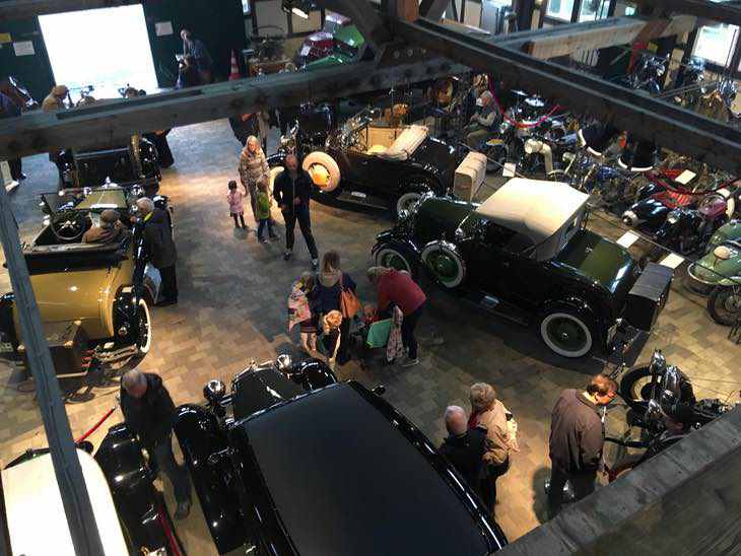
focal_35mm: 29
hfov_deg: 61.6
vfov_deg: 48.3
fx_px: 621
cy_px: 278
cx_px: 370
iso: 200
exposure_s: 1/17
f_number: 2.2
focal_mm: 4.15
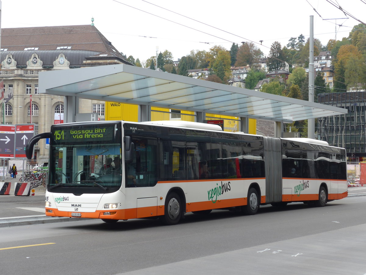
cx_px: 183
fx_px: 624
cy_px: 138
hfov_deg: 32.7
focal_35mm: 59
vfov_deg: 24.8
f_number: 3.5
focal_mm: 12
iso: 80
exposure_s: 1/250
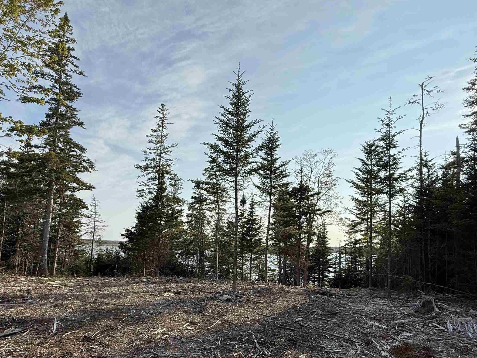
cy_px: 229
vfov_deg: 62.4
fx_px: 289
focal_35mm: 21
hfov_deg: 79.0
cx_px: 236
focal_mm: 2.22
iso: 50
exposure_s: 1/2506
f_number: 2.2
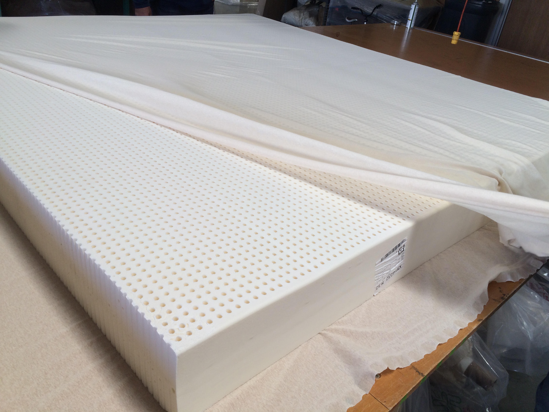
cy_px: 206
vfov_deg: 48.2
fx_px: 460
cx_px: 274
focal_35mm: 29
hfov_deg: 61.7
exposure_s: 1/140
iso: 32
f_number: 2.2
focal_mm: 4.15
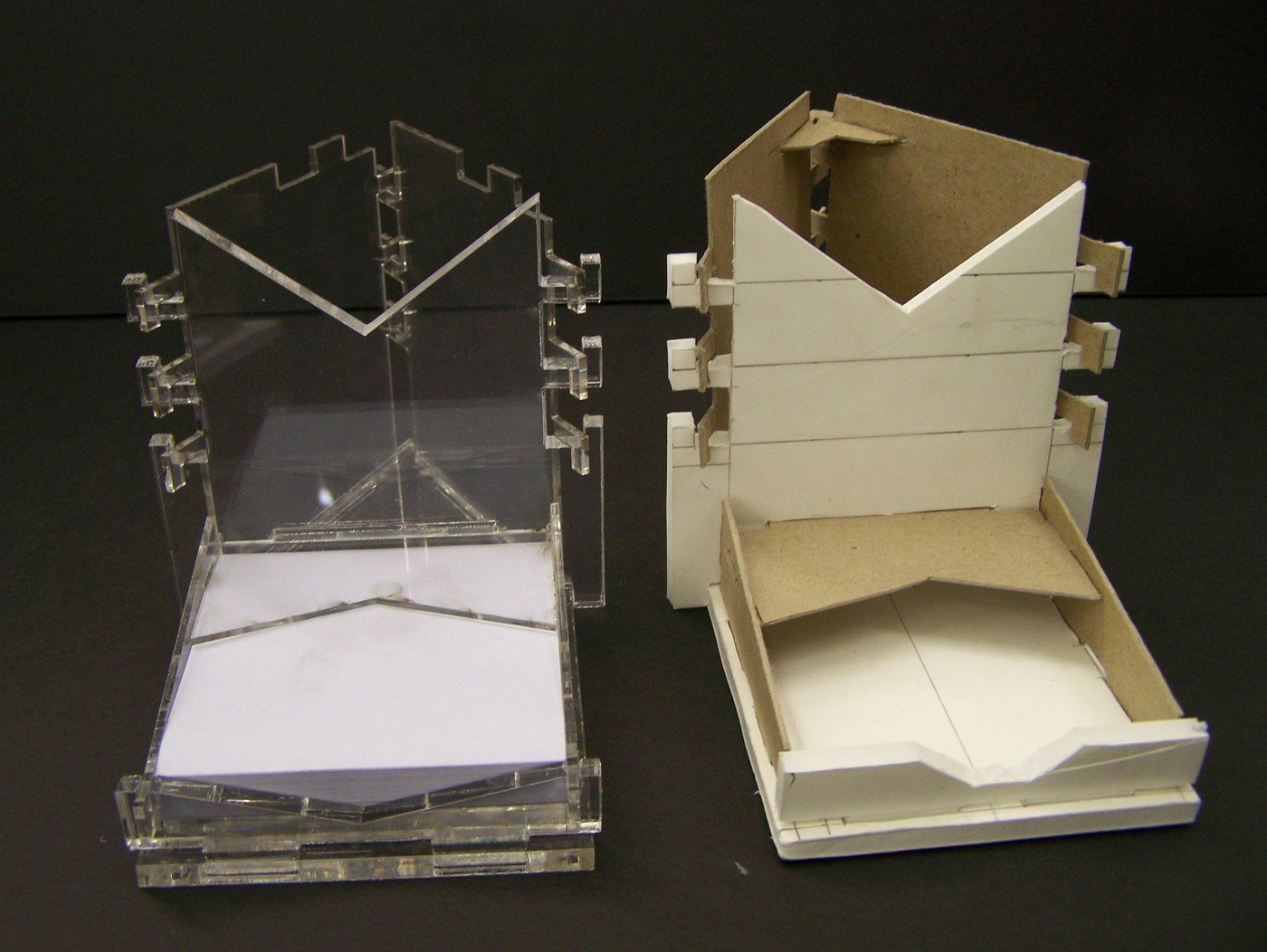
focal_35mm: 38
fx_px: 1392
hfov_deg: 48.9
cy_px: 476
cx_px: 634
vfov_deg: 37.8
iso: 160
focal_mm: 6.3
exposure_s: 1/30
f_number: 2.8
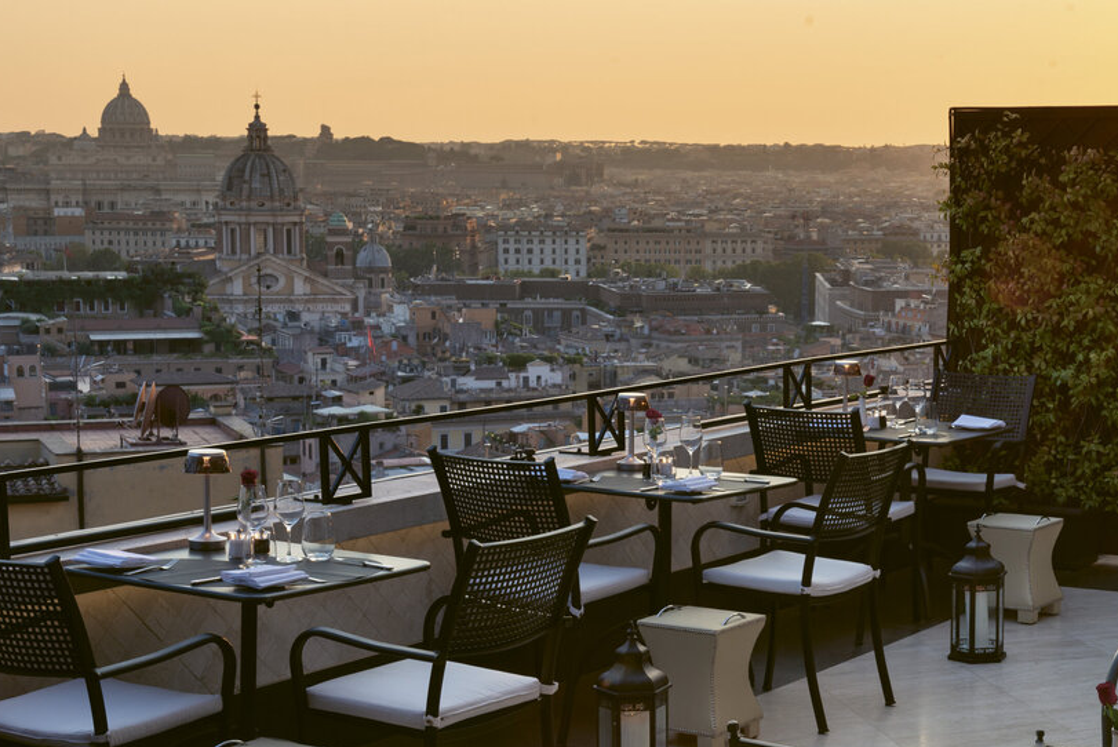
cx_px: 797
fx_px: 2206
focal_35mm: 71
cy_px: 497
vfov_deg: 19.2
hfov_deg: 28.1
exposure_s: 1/60
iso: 200
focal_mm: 48
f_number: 13
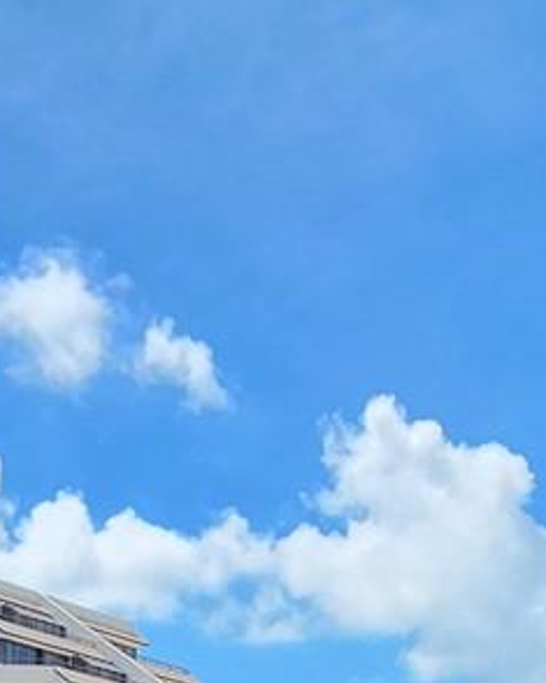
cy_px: 1280
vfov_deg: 19.4
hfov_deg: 21.9
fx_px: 1394
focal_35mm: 69
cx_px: 116
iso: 50
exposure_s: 1/1550
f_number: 2.2
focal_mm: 2.2
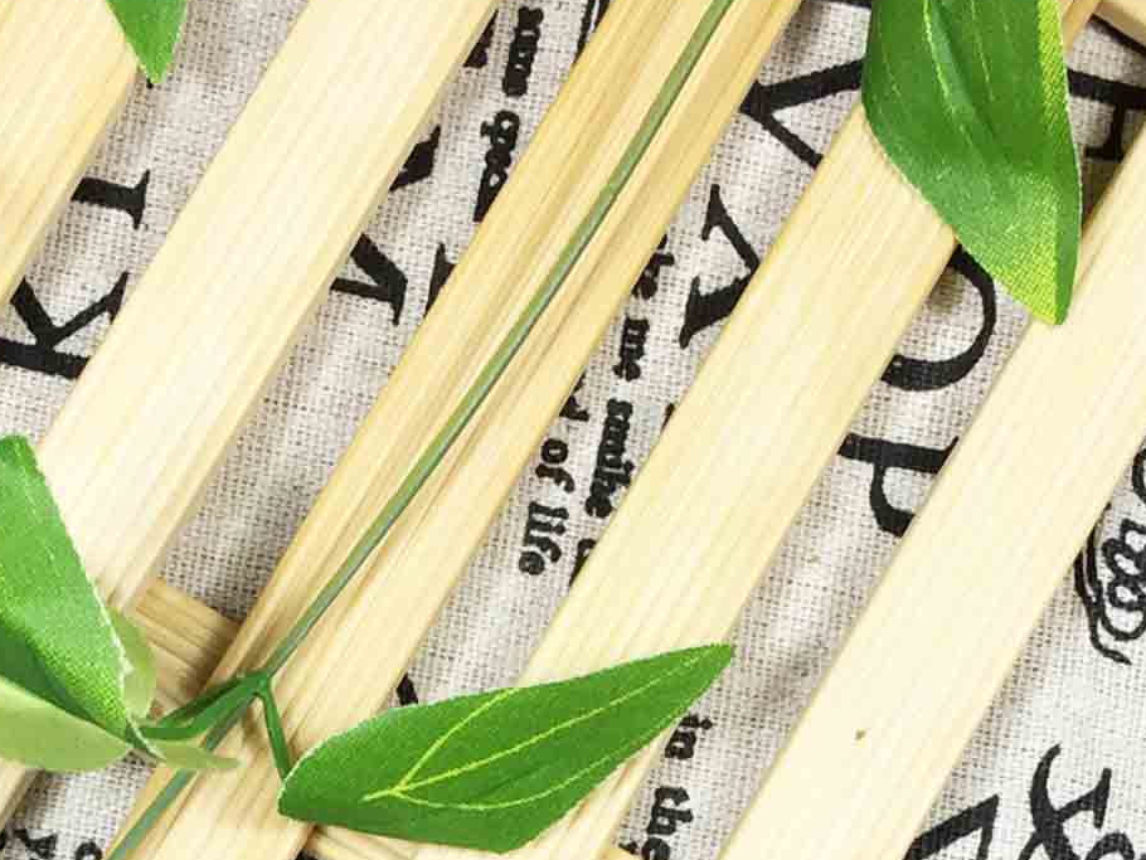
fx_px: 3444
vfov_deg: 13.5
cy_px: 1262
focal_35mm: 104
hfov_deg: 18.9
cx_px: 468
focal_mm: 4.15
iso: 32
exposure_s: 1/60
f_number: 2.2
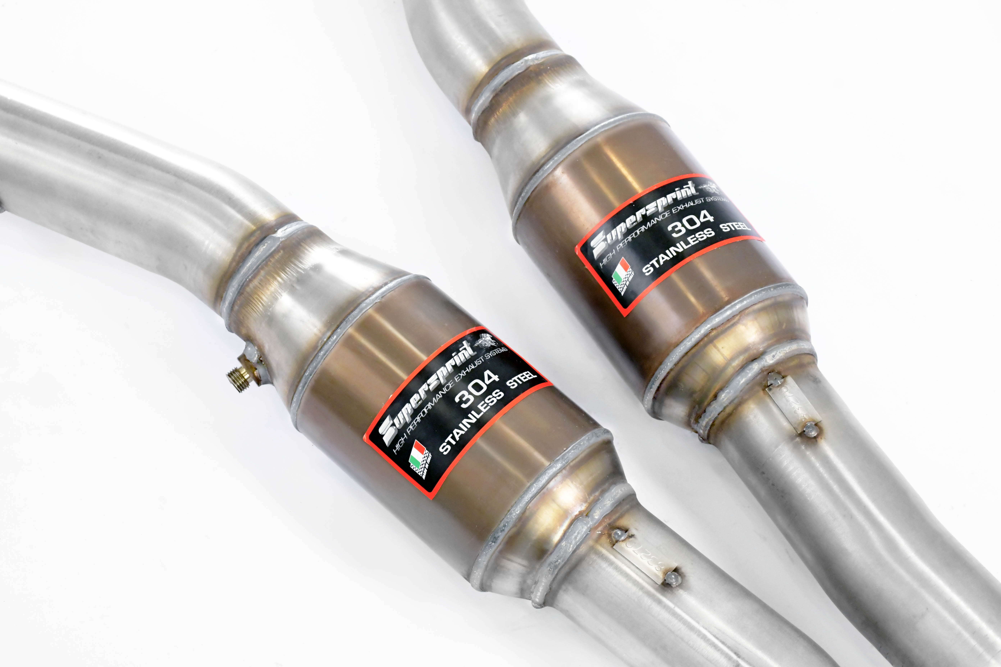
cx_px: 500
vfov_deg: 16.3
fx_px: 2335
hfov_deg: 24.2
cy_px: 334
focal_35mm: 84
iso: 4000
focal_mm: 56
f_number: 10
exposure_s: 1/160
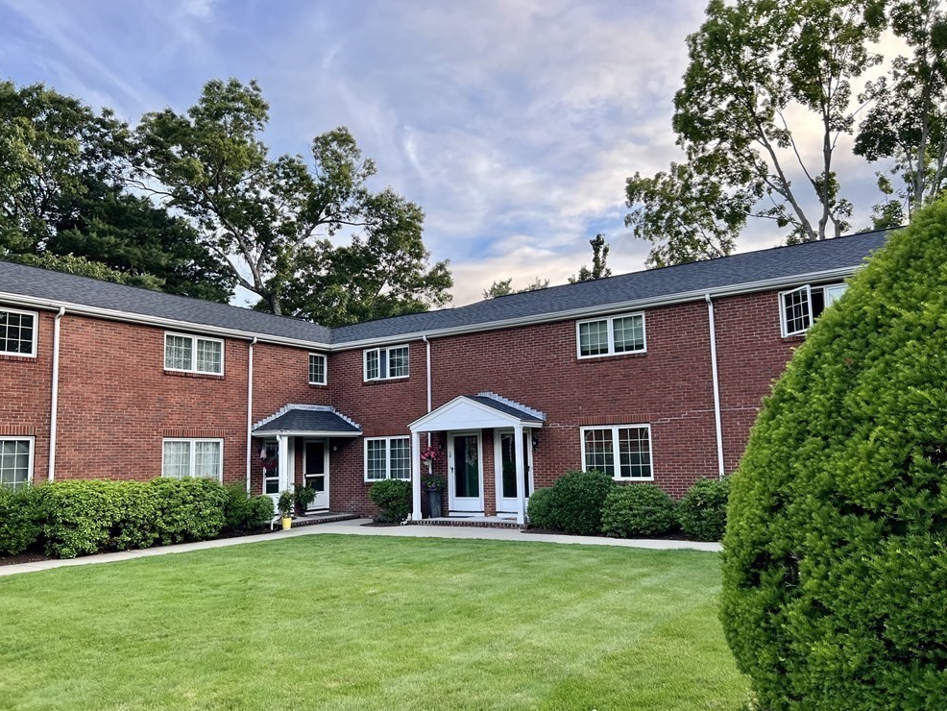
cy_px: 366
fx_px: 739
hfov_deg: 65.3
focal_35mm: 27
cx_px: 473
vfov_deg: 51.4
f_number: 1.5
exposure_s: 1/718
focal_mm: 5.7
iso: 50
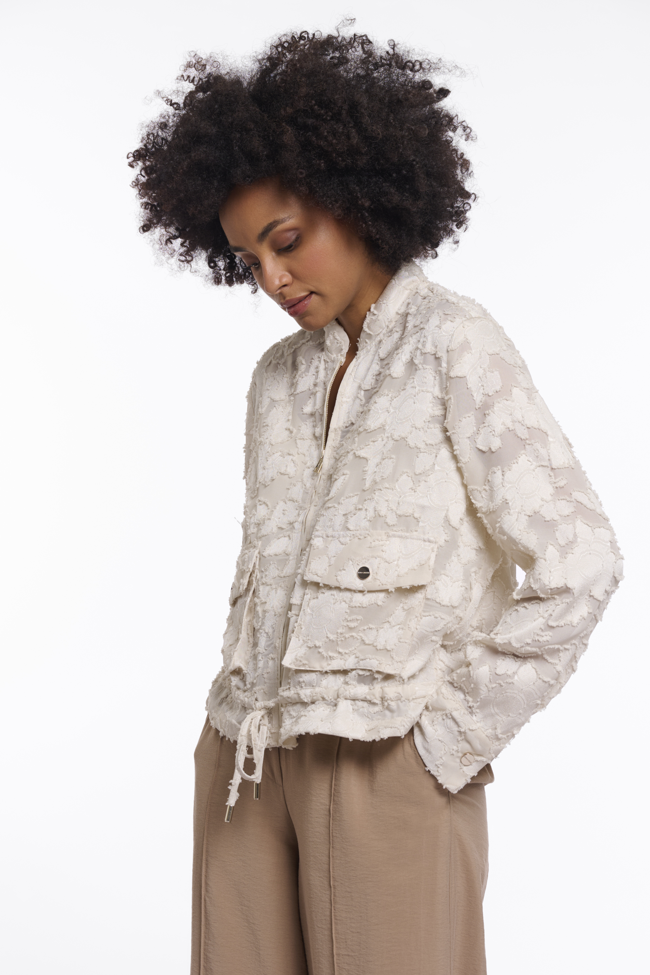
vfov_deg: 21.5
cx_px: 325
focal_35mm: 95
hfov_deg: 14.4
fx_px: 2573
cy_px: 488
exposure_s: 1/160
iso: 125
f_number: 8
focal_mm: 95
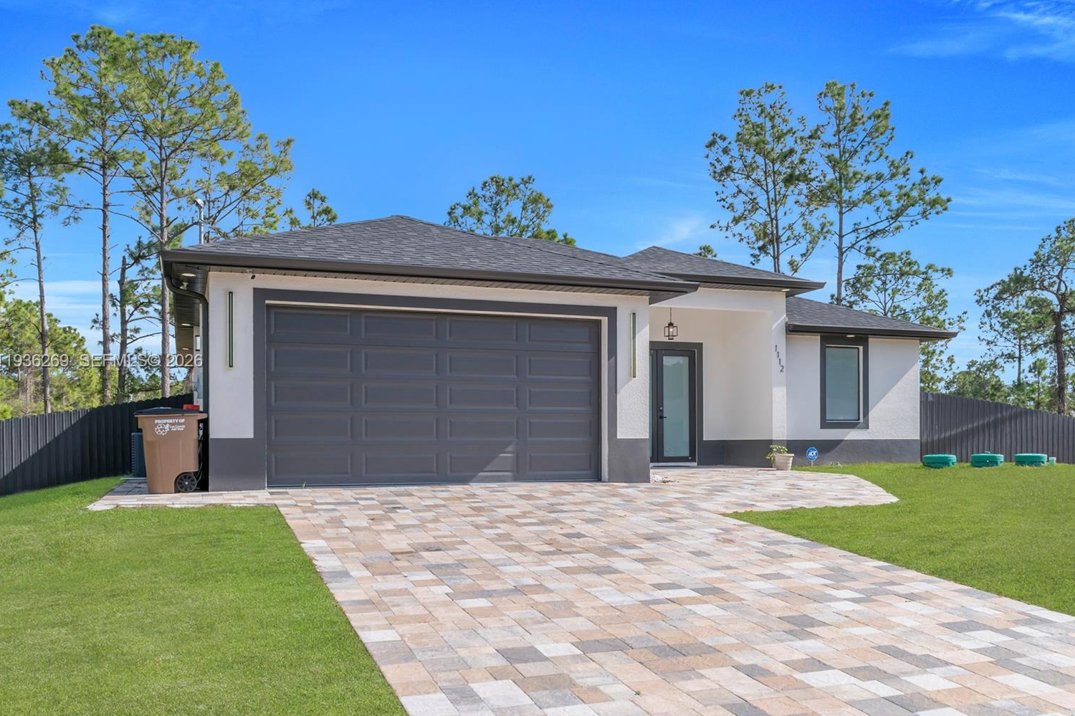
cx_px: 553
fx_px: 955
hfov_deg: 58.7
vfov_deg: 41.1
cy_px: 362
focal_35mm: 32
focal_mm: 20
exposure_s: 1/320
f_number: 8
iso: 100
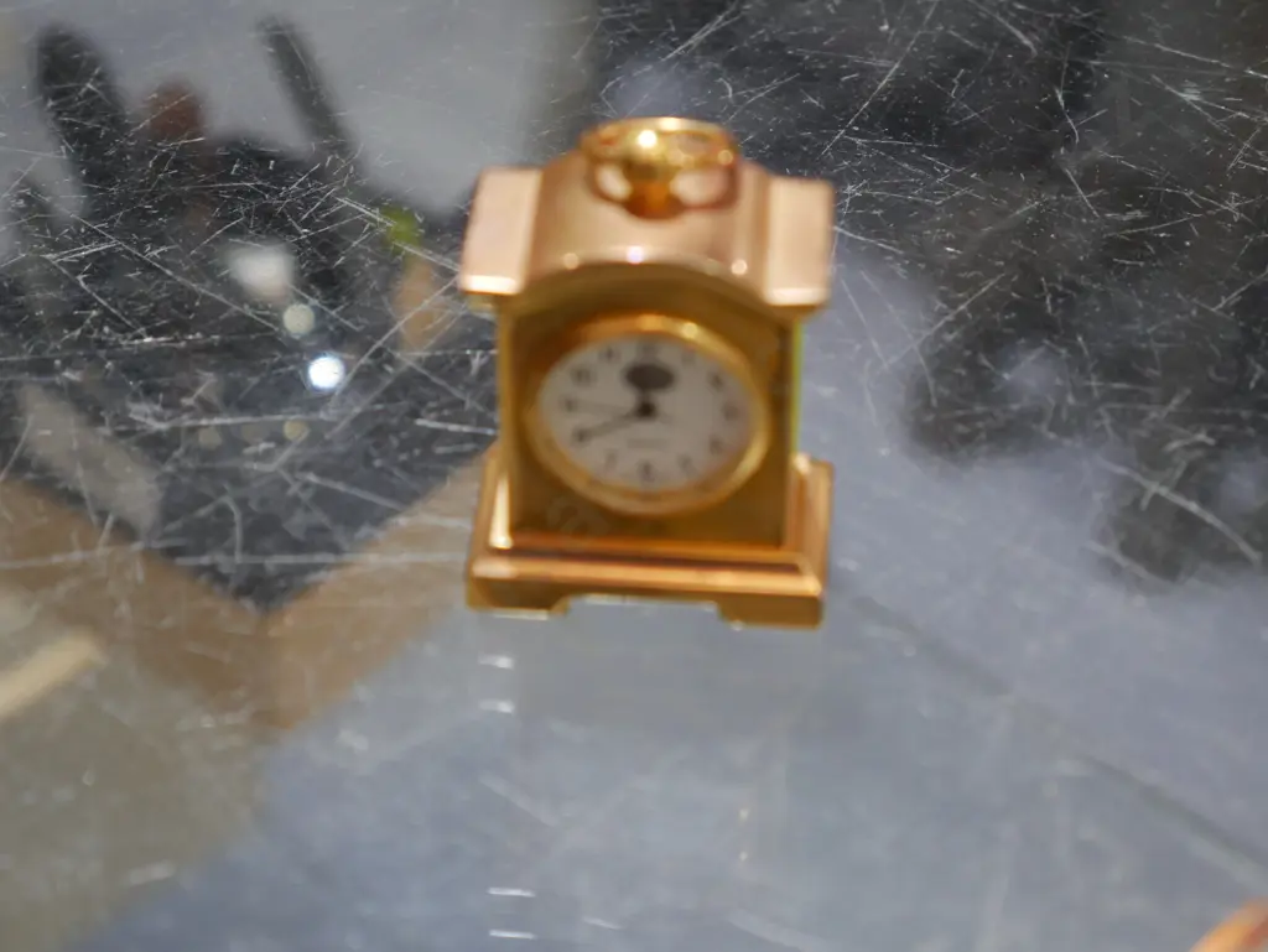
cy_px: 476
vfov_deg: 17.6
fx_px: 3078
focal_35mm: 84
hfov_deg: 23.3
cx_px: 634
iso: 1250
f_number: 5.6
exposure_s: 1/100
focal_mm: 42
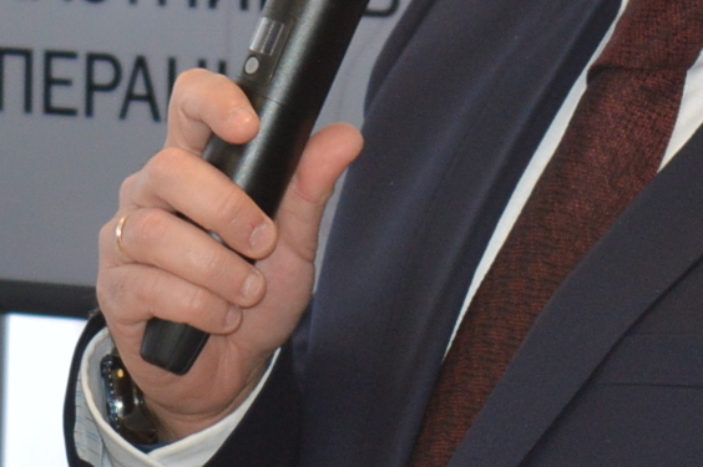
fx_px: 8578
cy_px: 172
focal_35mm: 440
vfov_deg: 3.1
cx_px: -110
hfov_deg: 4.7
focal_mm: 55
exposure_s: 1/80
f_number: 5.6
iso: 400
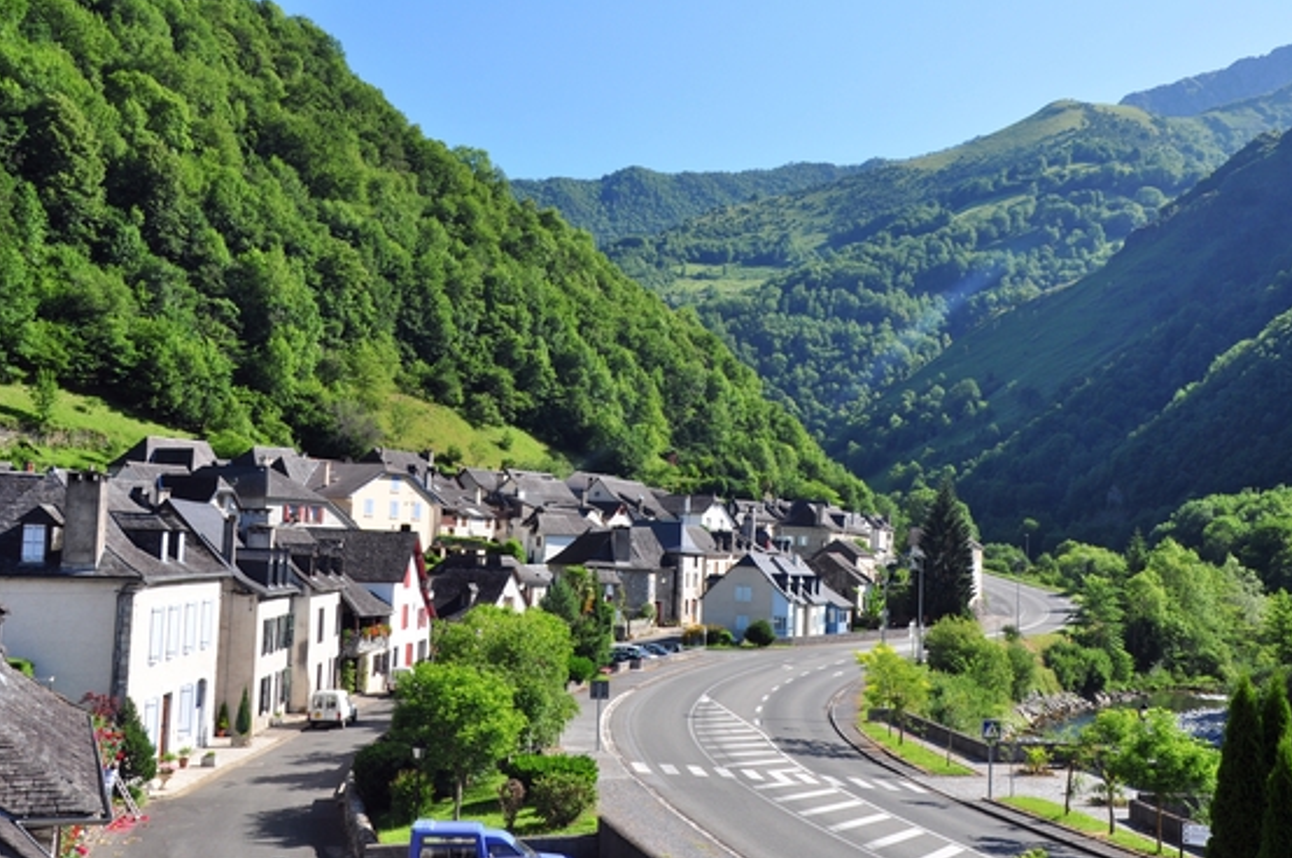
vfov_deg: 34.1
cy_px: 456
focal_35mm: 39
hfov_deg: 49.6
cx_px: 672
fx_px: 1398
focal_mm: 24
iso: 200
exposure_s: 1/125
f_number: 8
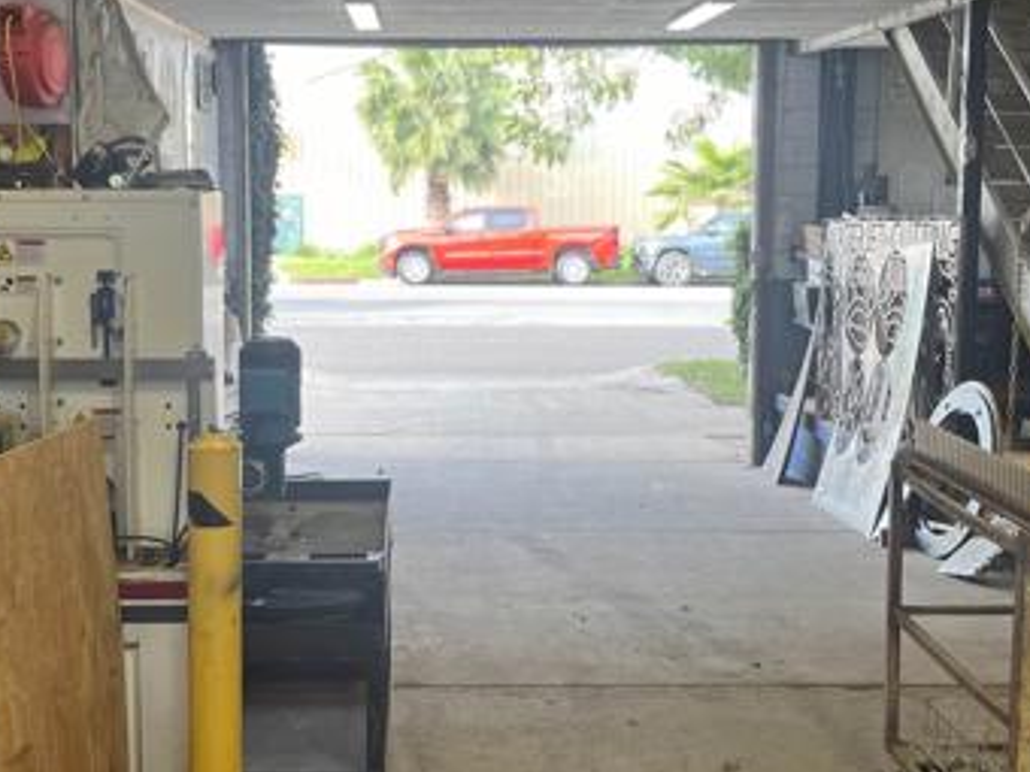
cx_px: 445
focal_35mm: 49
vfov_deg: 29.6
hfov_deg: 38.8
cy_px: 318
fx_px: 1458
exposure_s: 1/120
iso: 50
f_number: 1.6
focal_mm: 5.1
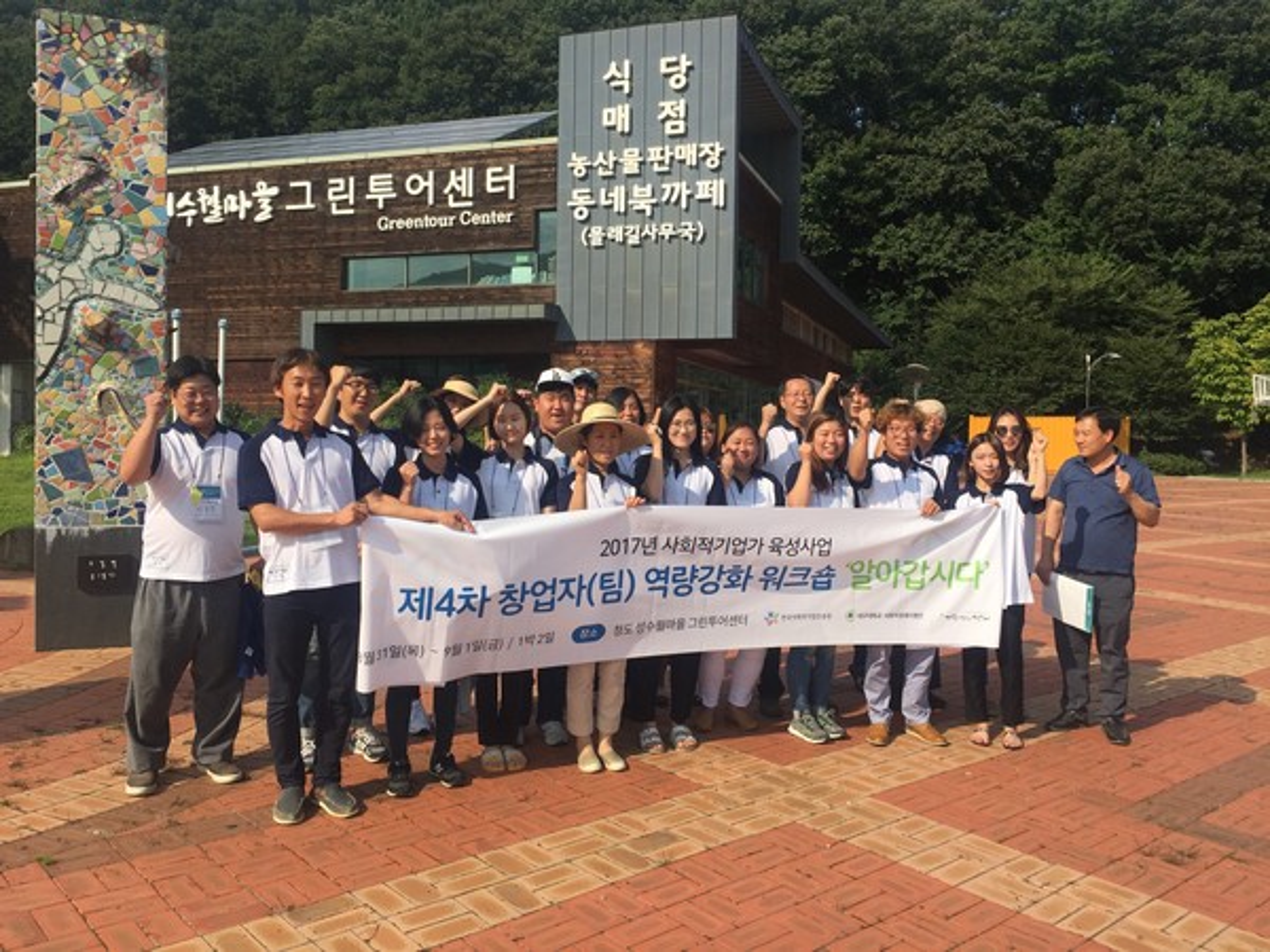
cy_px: 476
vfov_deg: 48.2
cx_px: 635
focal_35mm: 29
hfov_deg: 61.7
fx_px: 1064
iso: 32
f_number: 2.2
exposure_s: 1/2475
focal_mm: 4.15
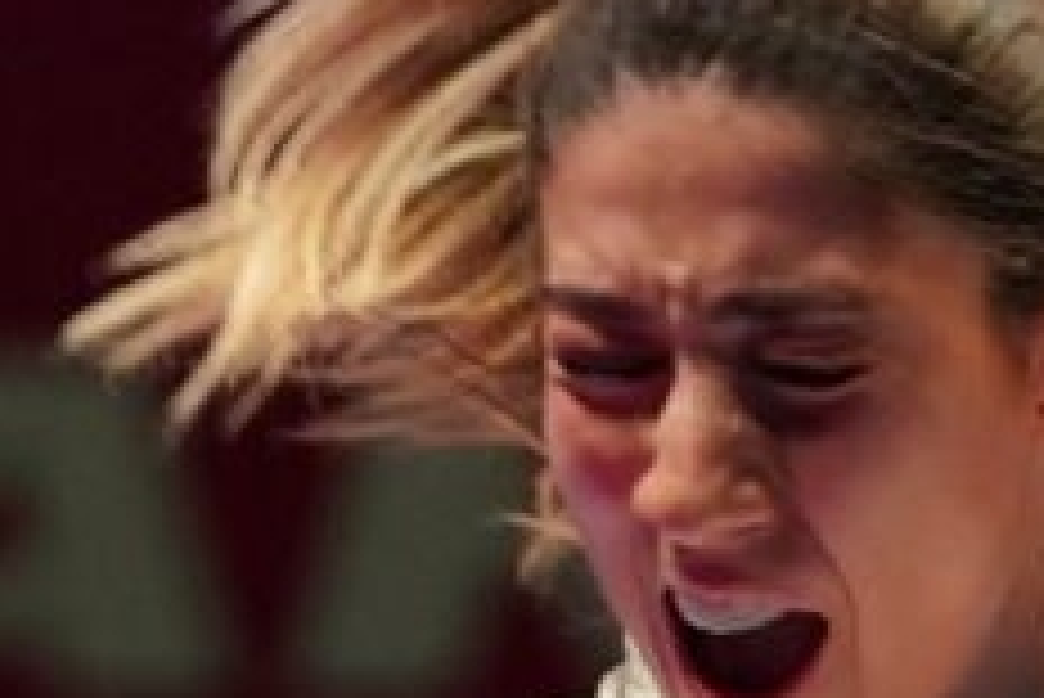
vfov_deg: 1.1
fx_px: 34849
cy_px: 1765
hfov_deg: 1.7
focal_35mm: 1201
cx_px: 1872
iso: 1600
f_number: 2.8
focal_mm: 155
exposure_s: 1/1000
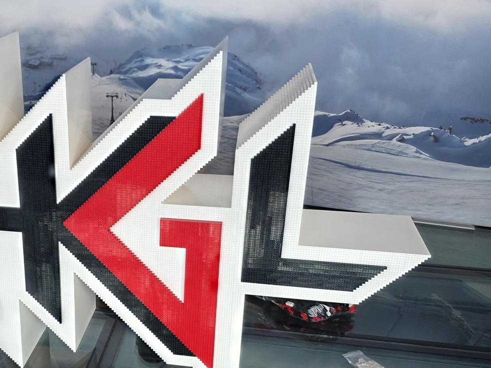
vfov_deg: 30.7
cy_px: 232
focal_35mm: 47
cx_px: 108
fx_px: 667
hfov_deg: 39.1
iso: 125
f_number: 1.7
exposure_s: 1/180
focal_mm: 6.3
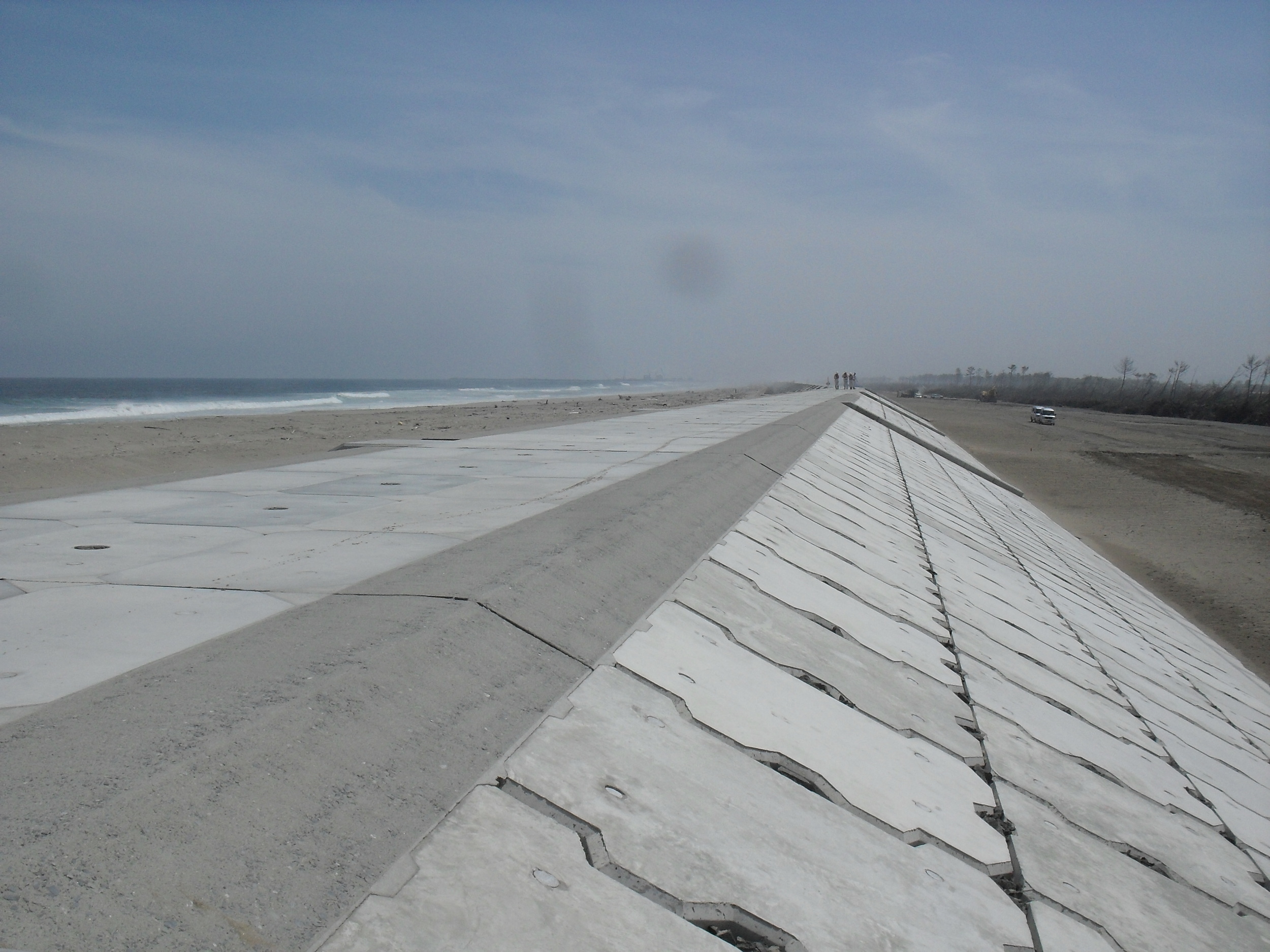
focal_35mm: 38
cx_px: 635
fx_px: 1394
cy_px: 476
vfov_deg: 37.7
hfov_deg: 49.0
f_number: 8.3
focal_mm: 6.3
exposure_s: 1/500
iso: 80
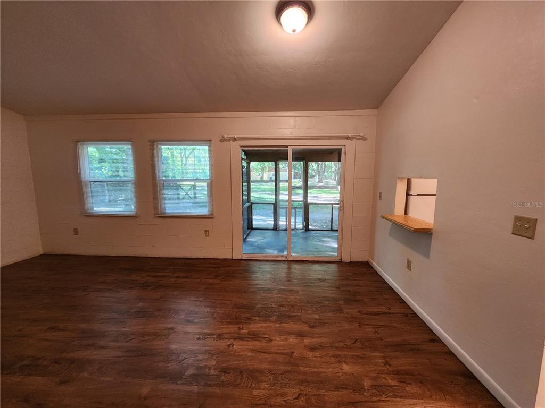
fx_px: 205
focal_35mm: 13
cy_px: 204
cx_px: 272
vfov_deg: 89.9
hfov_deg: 106.2
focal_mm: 2.2
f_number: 2.2
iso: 400
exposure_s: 1/30
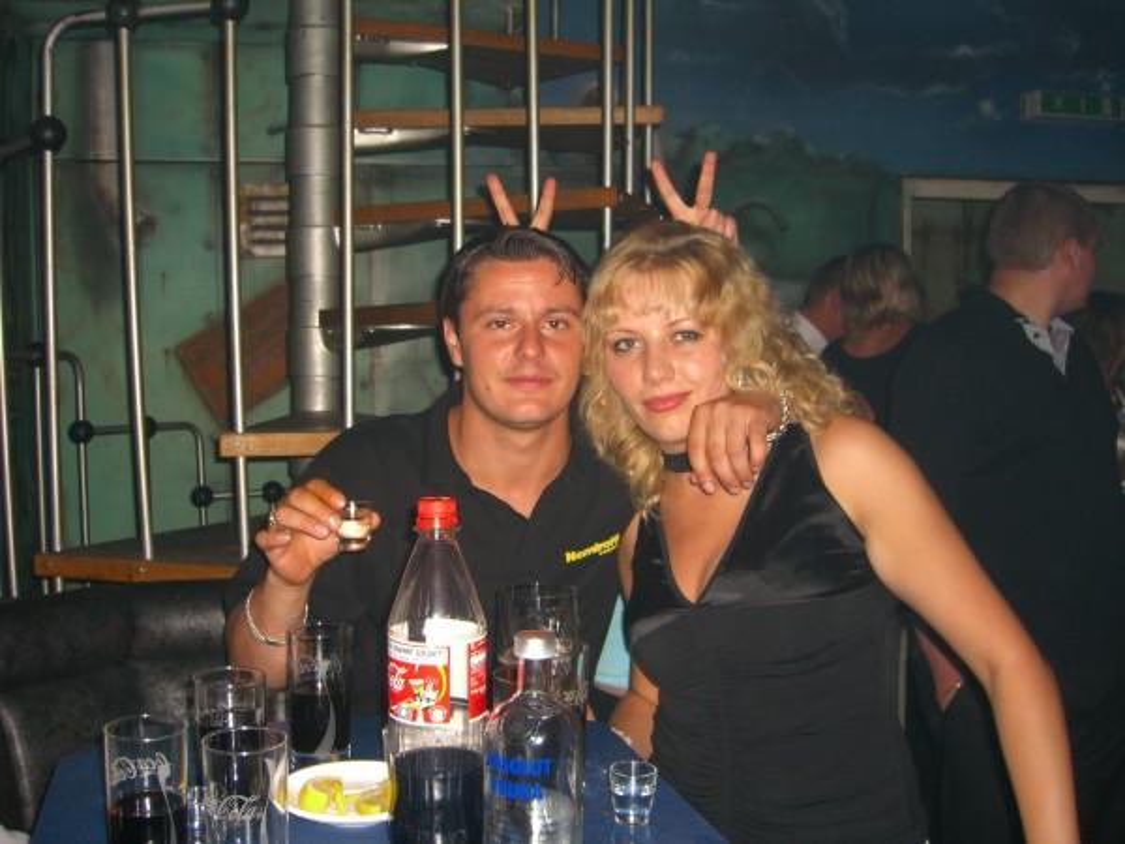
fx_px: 1235
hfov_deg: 49.0
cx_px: 562
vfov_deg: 37.7
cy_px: 422
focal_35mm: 38
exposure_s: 1/60
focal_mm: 7.9
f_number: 2.8
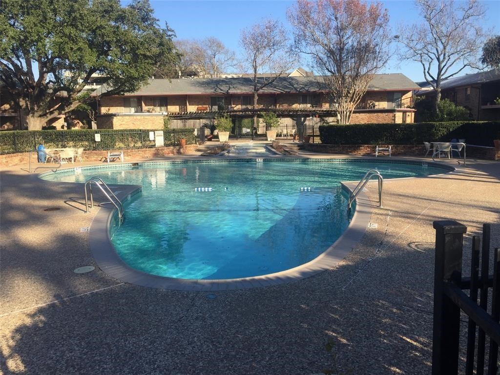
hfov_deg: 61.7
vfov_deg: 48.2
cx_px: 250
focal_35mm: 29
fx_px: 419
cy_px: 188
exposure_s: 1/1163
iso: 32
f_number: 2.2
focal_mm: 4.15
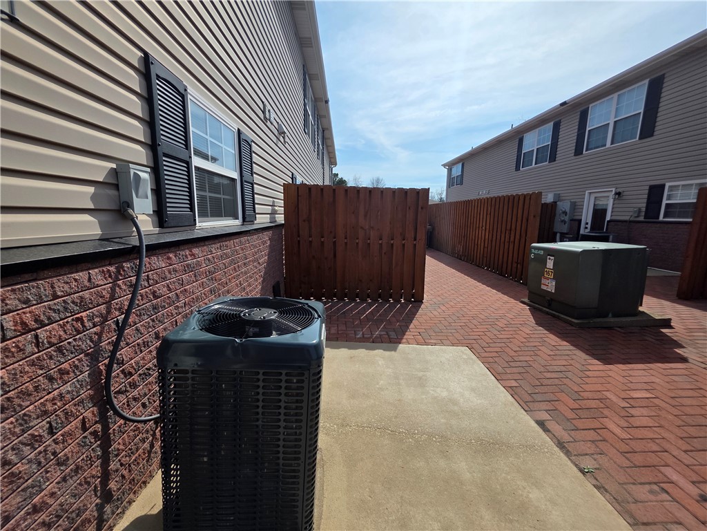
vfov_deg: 89.9
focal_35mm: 13
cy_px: 266
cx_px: 354
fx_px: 266
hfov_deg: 106.2
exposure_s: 1/3873
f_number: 1.9
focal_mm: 2.2
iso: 40
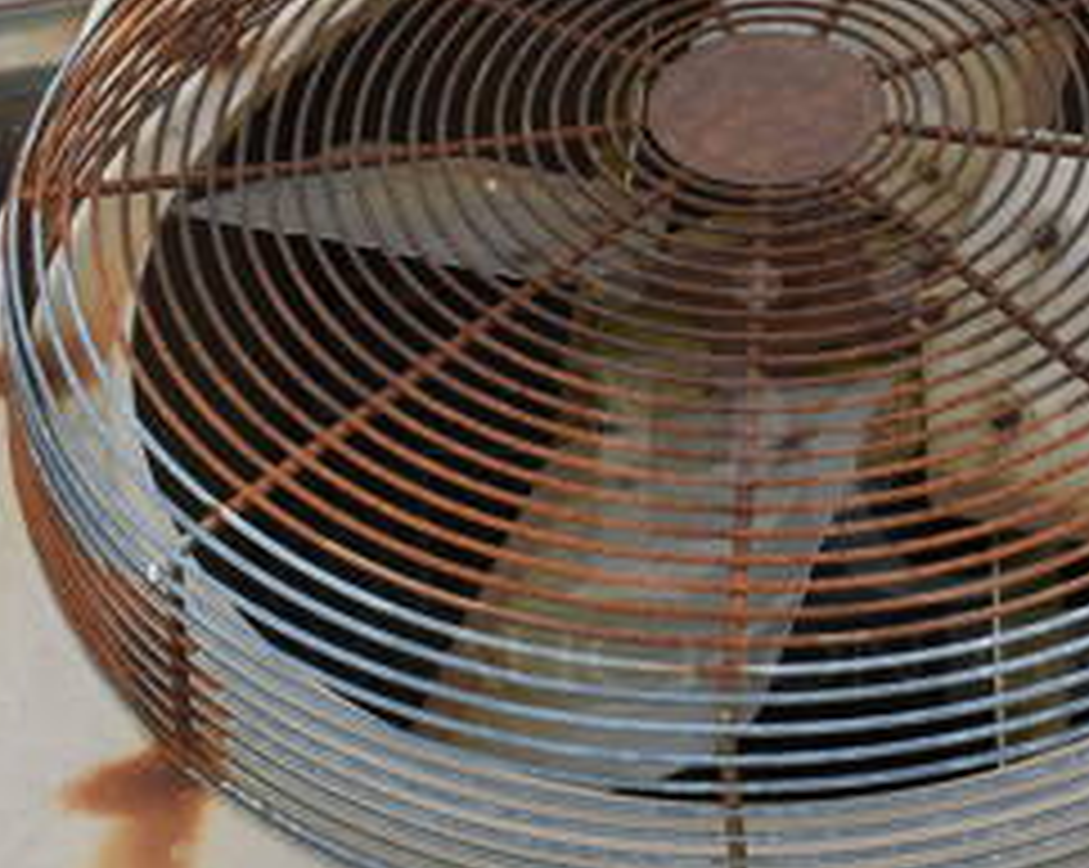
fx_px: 2060
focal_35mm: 64
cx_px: 896
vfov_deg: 23.8
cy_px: 468
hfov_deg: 28.9
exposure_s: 1/200
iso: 100
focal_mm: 18
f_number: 7.1
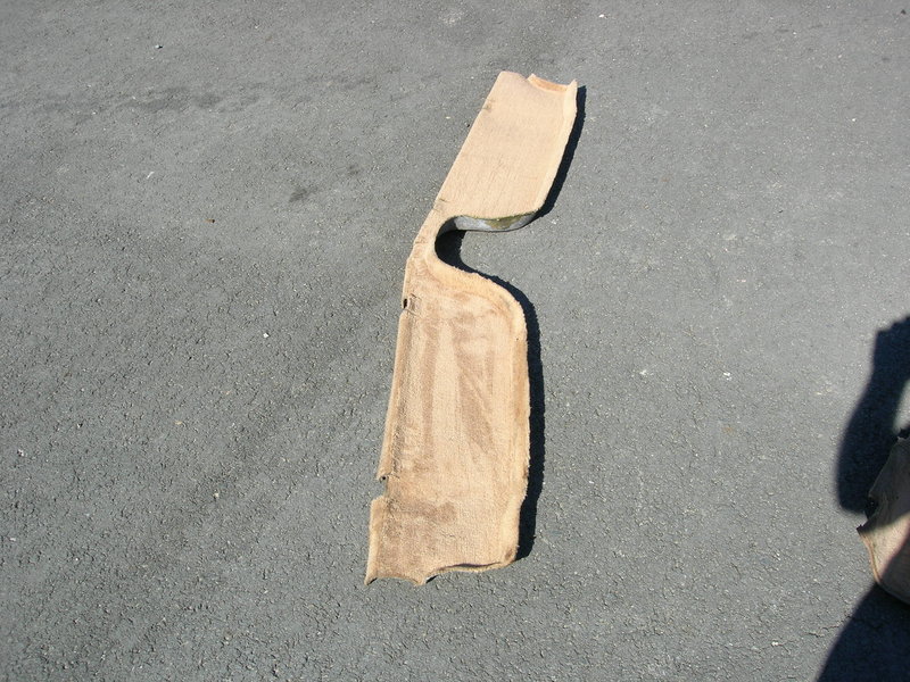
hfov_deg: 49.0
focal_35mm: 38
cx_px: 455
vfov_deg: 37.7
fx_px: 999
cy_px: 341
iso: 64
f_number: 4.8
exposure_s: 1/350
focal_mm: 7.8
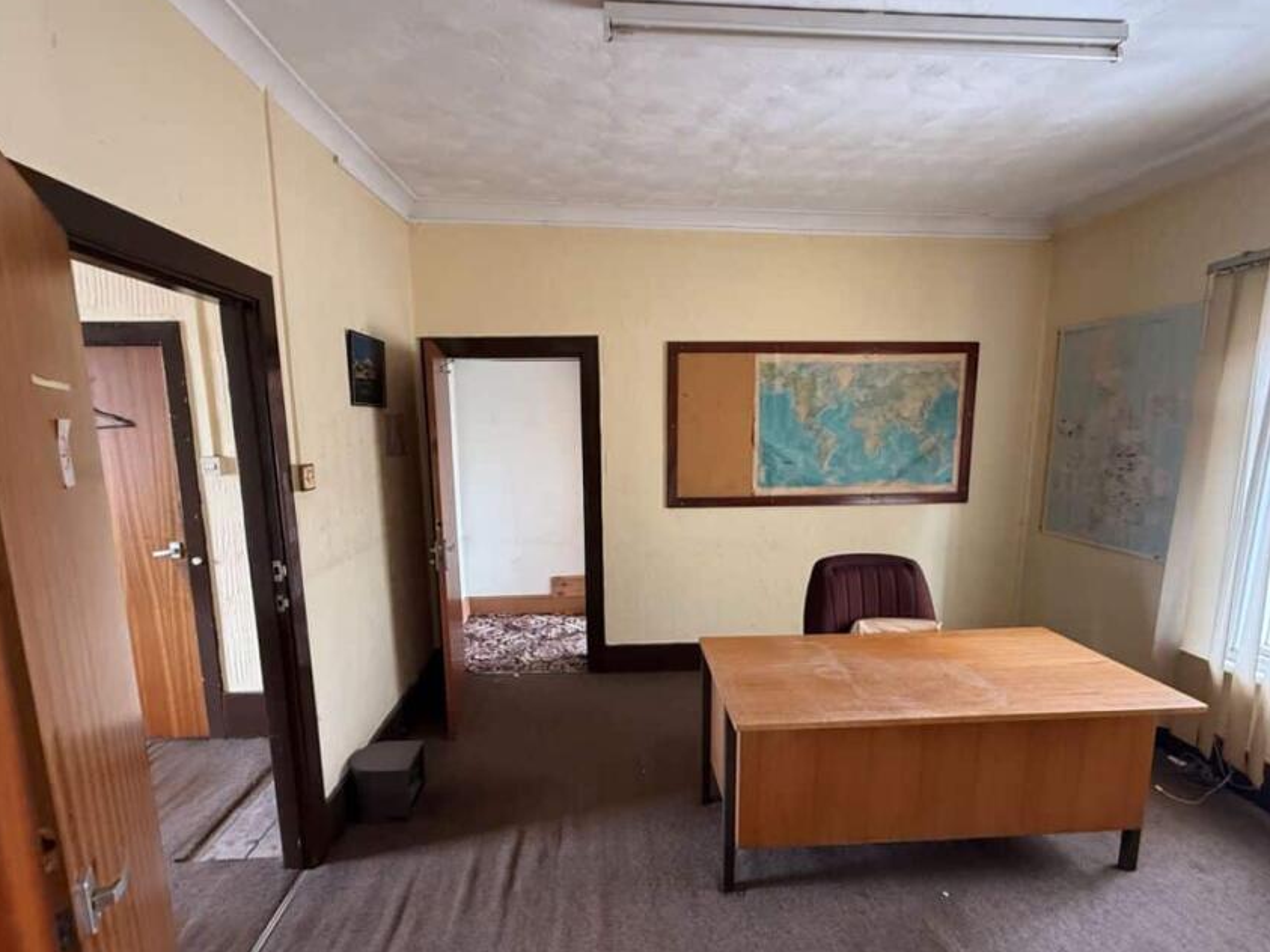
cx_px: 645
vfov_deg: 74.6
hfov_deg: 91.0
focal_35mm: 17
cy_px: 518
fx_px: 624
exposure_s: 1/72
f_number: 2.2
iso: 320
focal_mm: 2.22
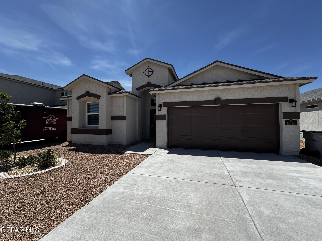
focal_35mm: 14
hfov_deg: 102.1
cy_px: 120
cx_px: 161
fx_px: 130
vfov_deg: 85.7
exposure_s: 1/2273
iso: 50
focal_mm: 2.22
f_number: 2.2
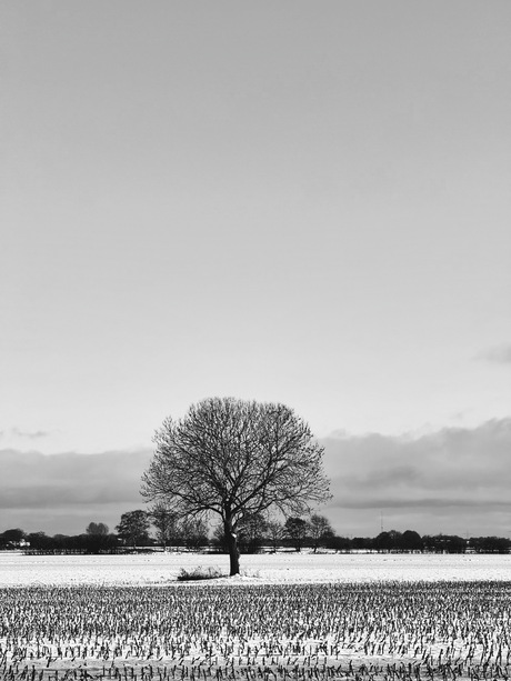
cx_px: 256
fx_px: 2361
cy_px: 340
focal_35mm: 120
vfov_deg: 16.4
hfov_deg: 12.4
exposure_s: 1/2358
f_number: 2.8
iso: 50
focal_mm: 15.66
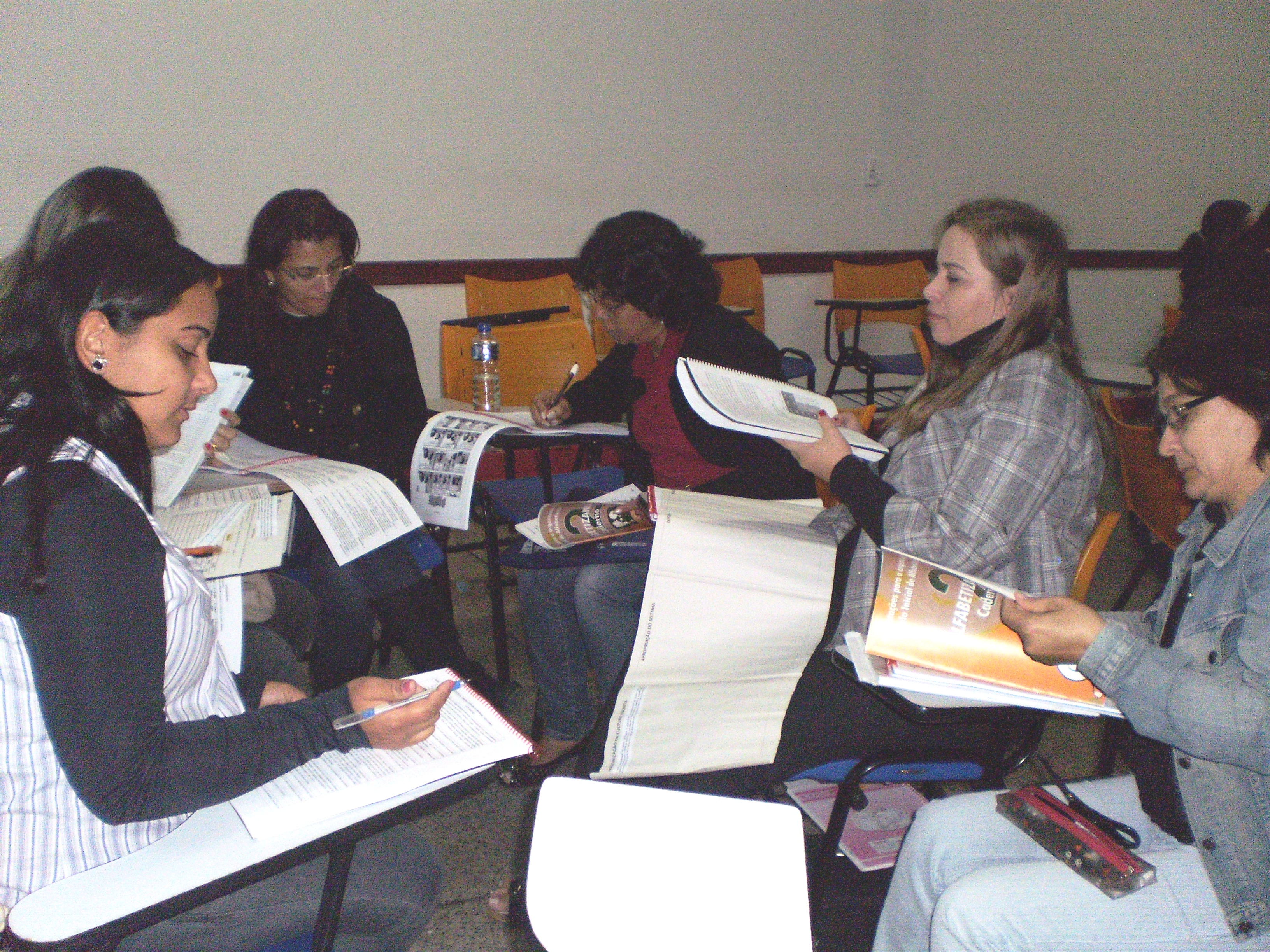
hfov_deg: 51.4
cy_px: 476
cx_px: 635
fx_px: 1321
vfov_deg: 39.7
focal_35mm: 36
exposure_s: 1/250
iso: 400
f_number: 3.1
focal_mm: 6.3
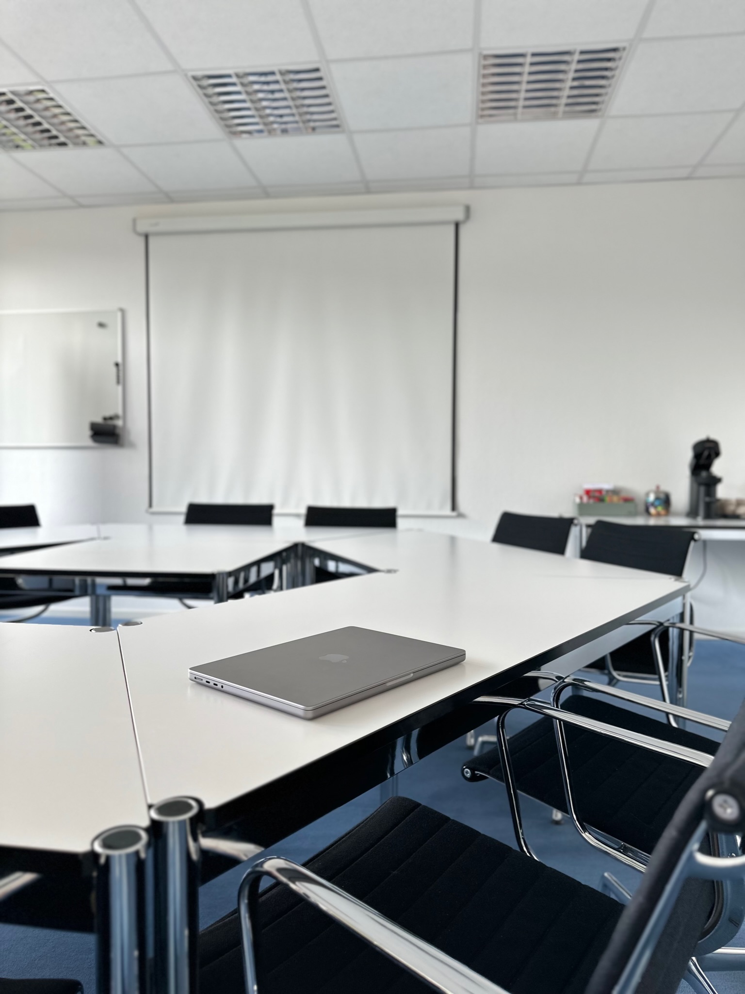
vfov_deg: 71.6
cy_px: 497
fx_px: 689
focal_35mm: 24
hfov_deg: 56.8
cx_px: 372
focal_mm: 6.86
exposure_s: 1/121
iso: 64
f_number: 1.78
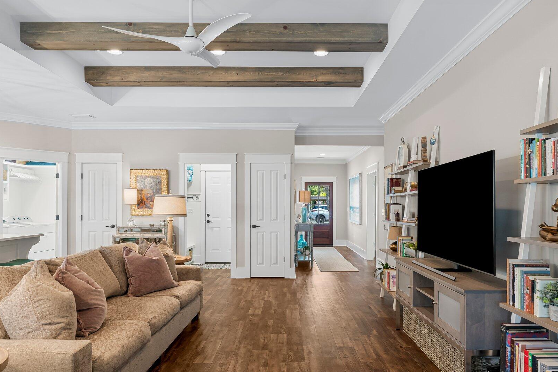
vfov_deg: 53.5
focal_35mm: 24
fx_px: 368
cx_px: 288
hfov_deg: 74.2
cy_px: 207
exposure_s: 1/3
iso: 400
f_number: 8
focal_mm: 18.6
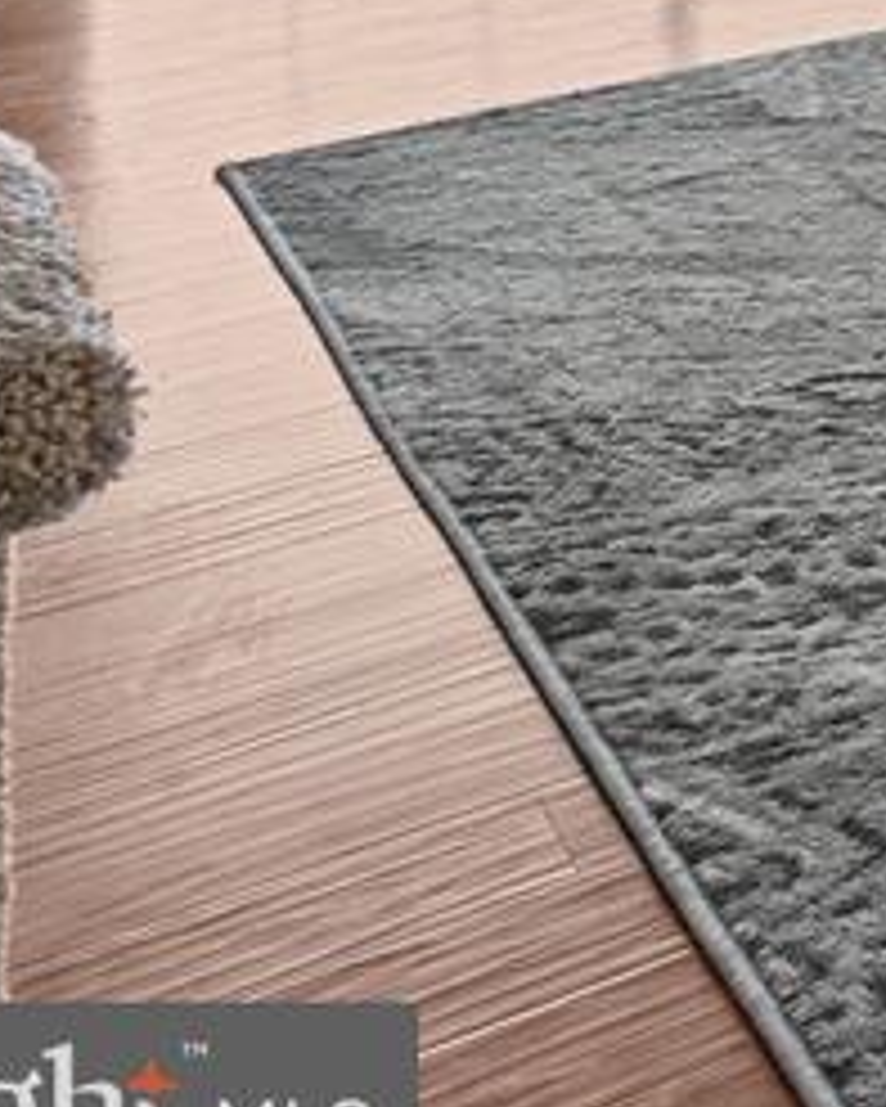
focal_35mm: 92
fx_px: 3000
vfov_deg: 17.0
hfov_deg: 10.0
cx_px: 2955
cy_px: -927
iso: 250
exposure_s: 1/10
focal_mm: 11.1
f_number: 7.1
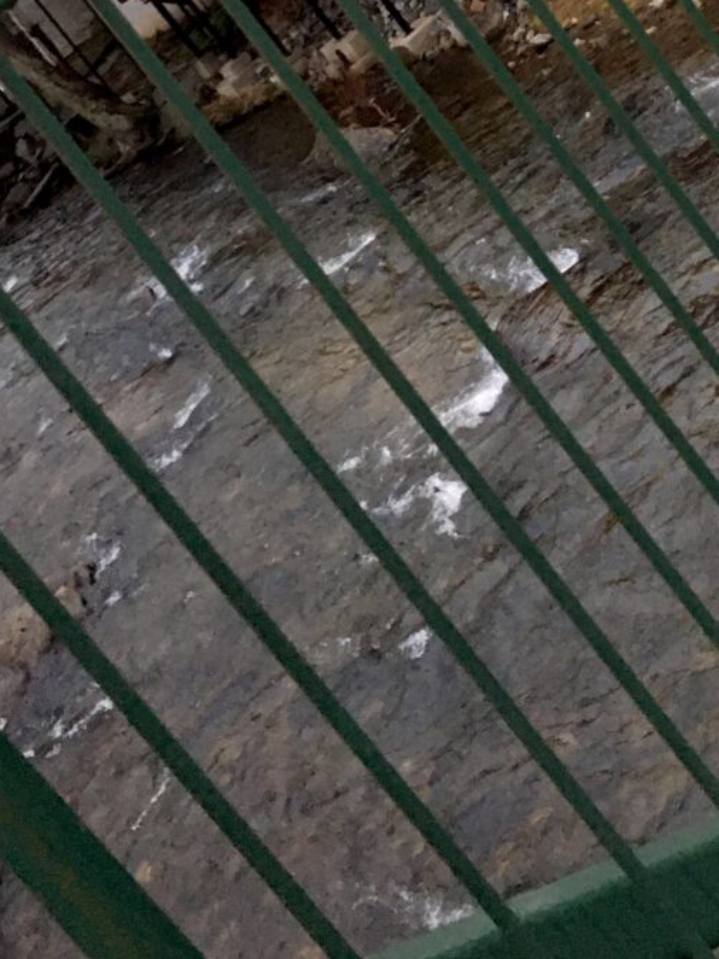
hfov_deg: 22.0
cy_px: -97
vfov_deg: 27.0
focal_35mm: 66
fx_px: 1828
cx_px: 560
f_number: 2.2
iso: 200
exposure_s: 1/30
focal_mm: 4.15
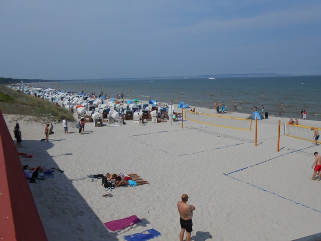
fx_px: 241
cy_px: 120
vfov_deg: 53.1
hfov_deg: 67.3
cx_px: 160
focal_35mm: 26
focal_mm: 4.6
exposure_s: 1/250
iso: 80
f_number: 11.5
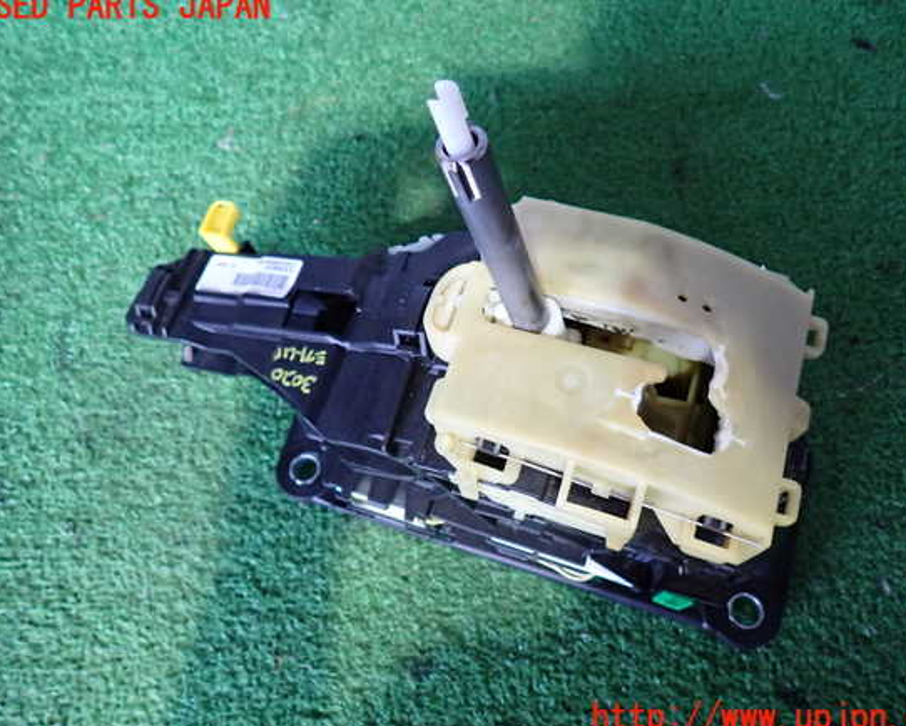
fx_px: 724
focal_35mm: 27
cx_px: 468
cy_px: 363
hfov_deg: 64.0
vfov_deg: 53.2
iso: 500
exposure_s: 1/30
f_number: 2
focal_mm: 4.5
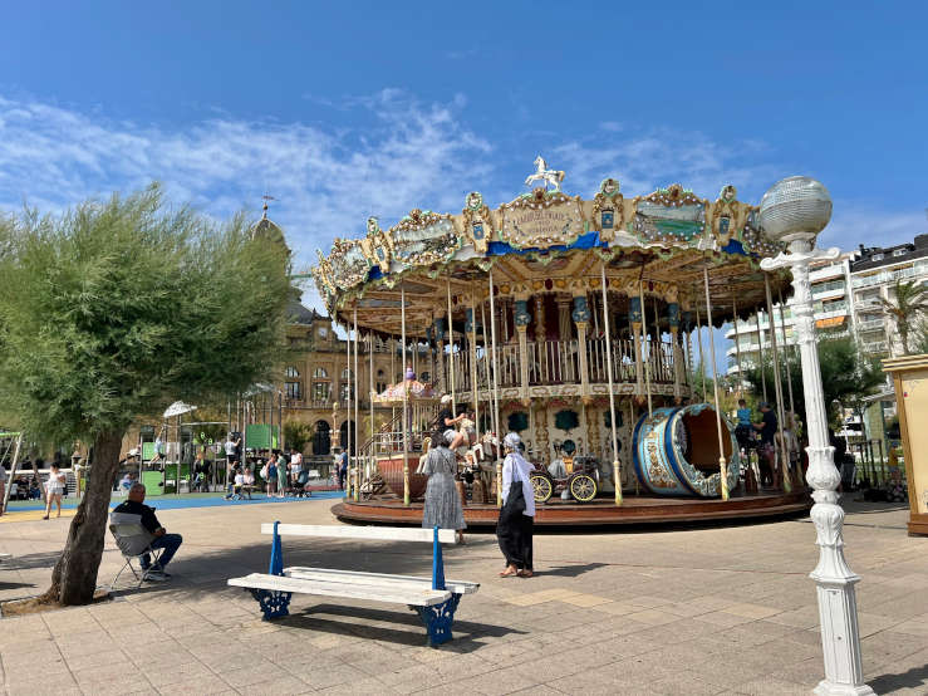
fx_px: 697
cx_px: 464
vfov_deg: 53.0
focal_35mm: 26
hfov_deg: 67.3
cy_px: 348
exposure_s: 1/5319
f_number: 1.5
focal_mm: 5.7
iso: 50
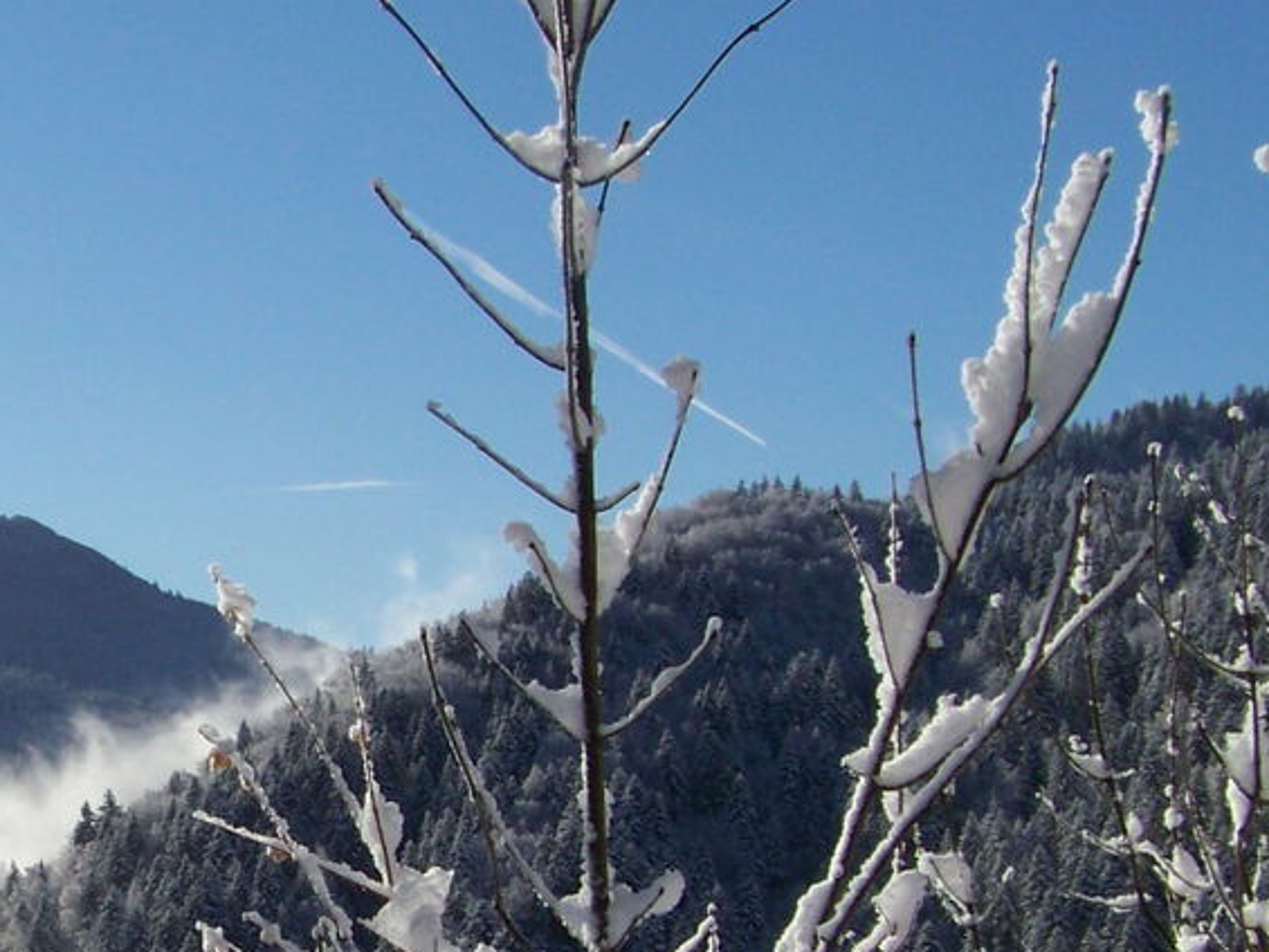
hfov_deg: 18.9
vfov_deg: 14.4
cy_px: 786
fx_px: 3740
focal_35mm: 102
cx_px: 101
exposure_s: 1/1000
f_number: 4
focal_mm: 5.85
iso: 66
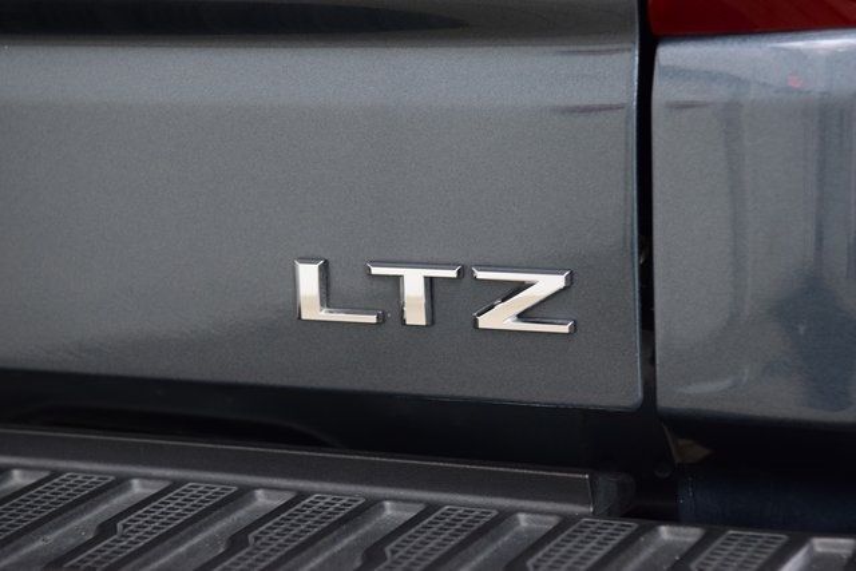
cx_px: 428
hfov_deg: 19.5
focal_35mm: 105
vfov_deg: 13.0
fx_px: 2497
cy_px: 286
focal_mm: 70
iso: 1600
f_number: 4.5
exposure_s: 1/30
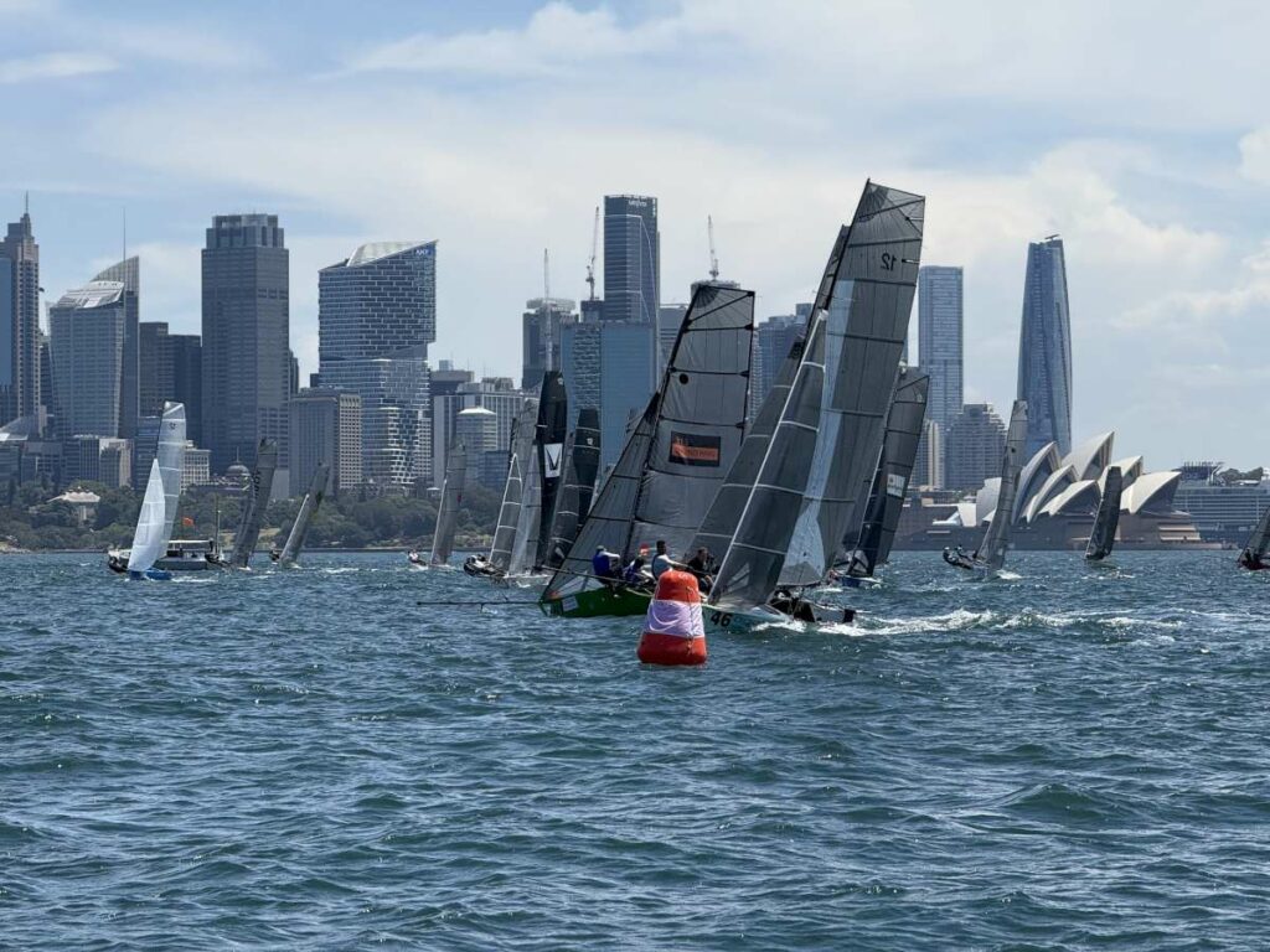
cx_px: 635
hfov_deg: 16.4
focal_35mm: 120
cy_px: 476
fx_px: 4403
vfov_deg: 12.3
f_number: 2.8
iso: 50
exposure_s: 1/2283
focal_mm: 15.66
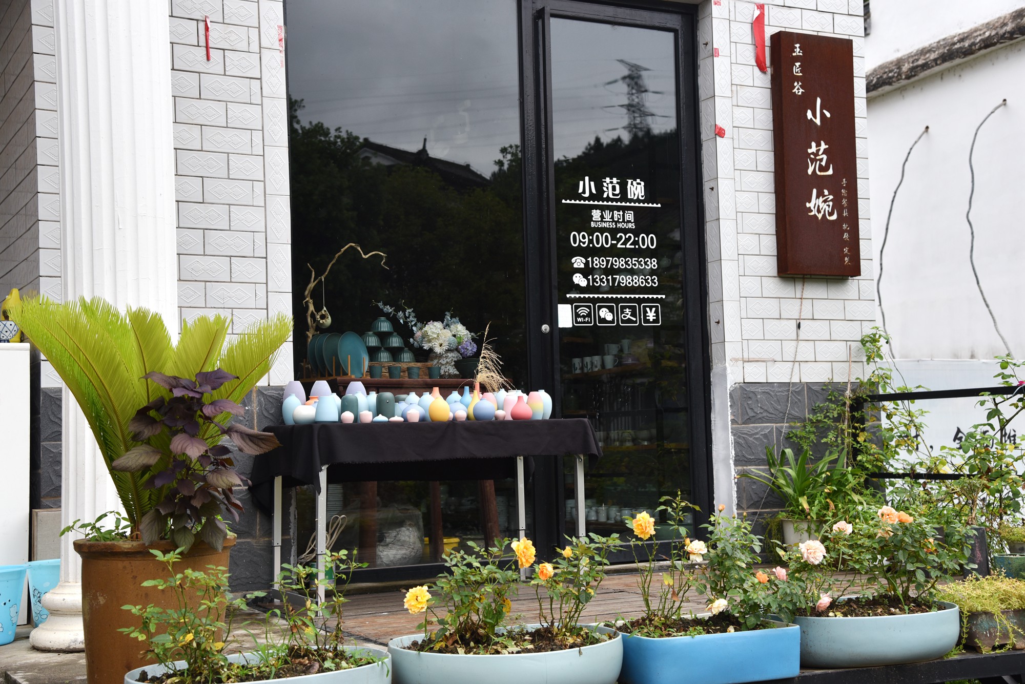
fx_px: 1424
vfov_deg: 27.0
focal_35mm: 50
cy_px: 342
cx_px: 512
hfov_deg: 39.6
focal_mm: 50
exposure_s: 1/160
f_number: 6.3
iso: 200
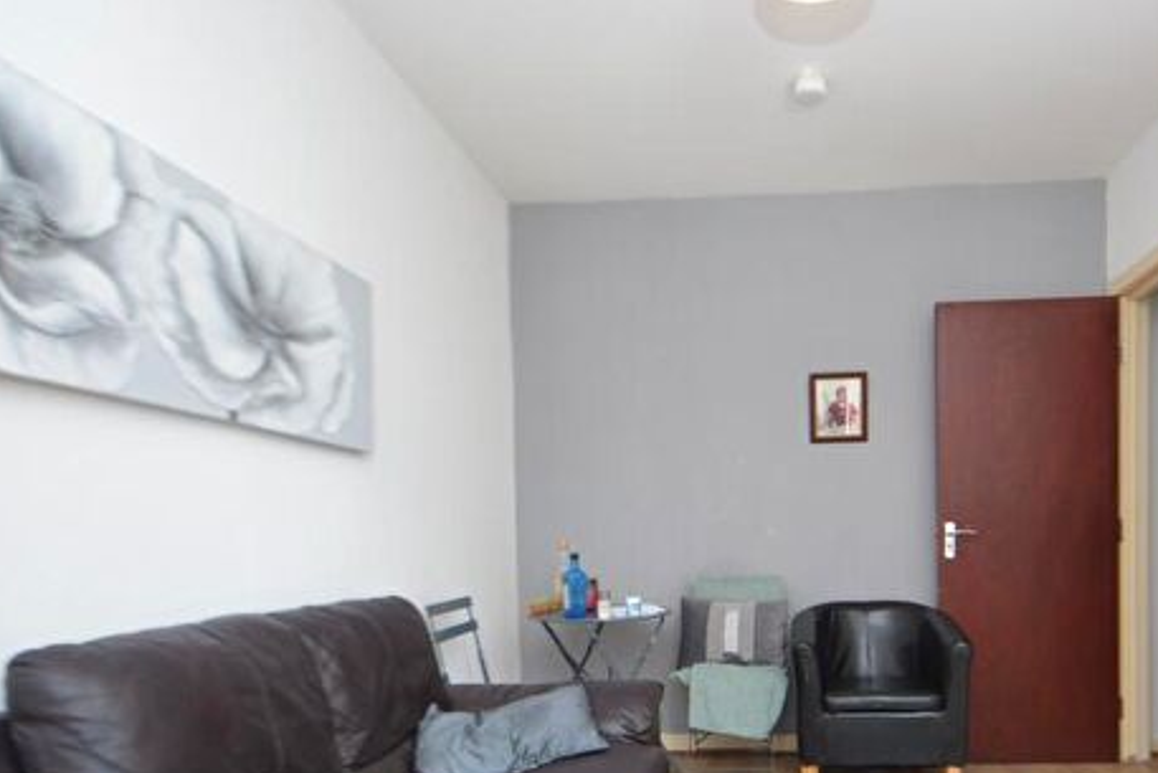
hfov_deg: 72.4
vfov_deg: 52.4
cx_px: 824
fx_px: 740
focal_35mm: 23
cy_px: 591
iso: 400
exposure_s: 1/60
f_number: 4
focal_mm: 10
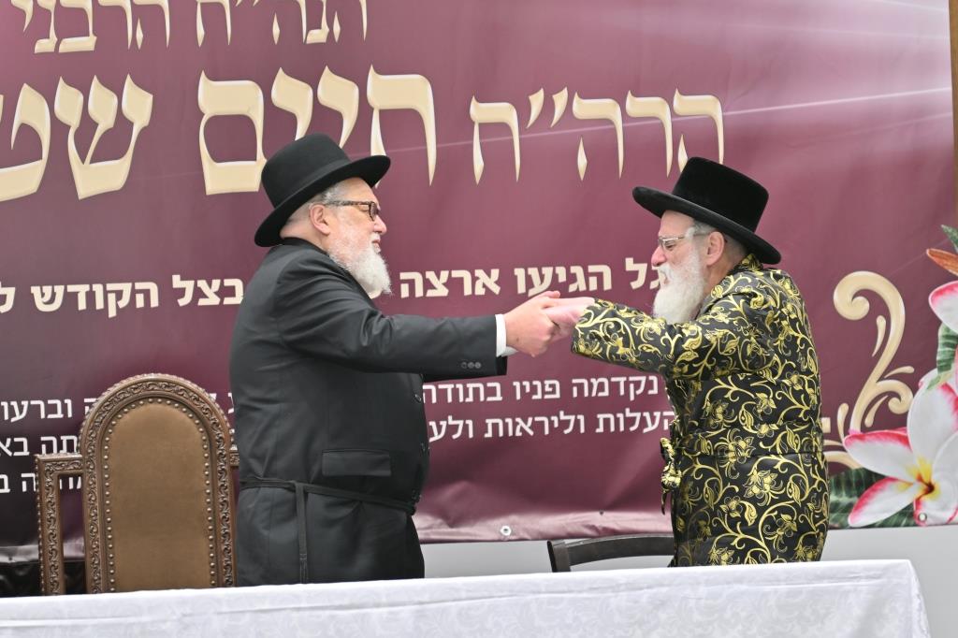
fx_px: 7980
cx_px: 479
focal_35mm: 300
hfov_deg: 6.9
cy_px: 319
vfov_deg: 4.6
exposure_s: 1/160
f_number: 2.8
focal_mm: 200
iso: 160
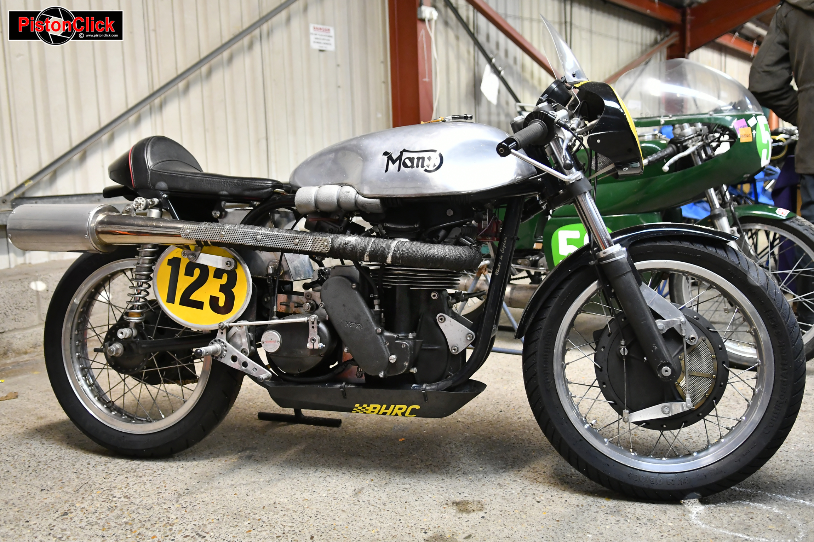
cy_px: 271
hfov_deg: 64.6
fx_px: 644
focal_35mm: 28
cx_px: 407
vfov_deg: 45.7
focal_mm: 19
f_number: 2.8
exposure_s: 1/160
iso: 2000
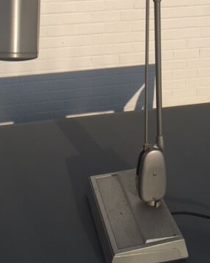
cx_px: 88
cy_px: 41
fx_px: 396
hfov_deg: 29.6
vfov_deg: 35.1
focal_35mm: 51
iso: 32
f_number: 2.2
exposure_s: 1/4950
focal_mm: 4.15
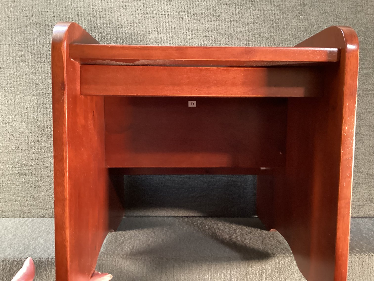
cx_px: 187
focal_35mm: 31
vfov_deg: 45.4
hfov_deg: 58.3
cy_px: 140
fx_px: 335
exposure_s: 1/30
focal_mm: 3.3
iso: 400
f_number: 2.4
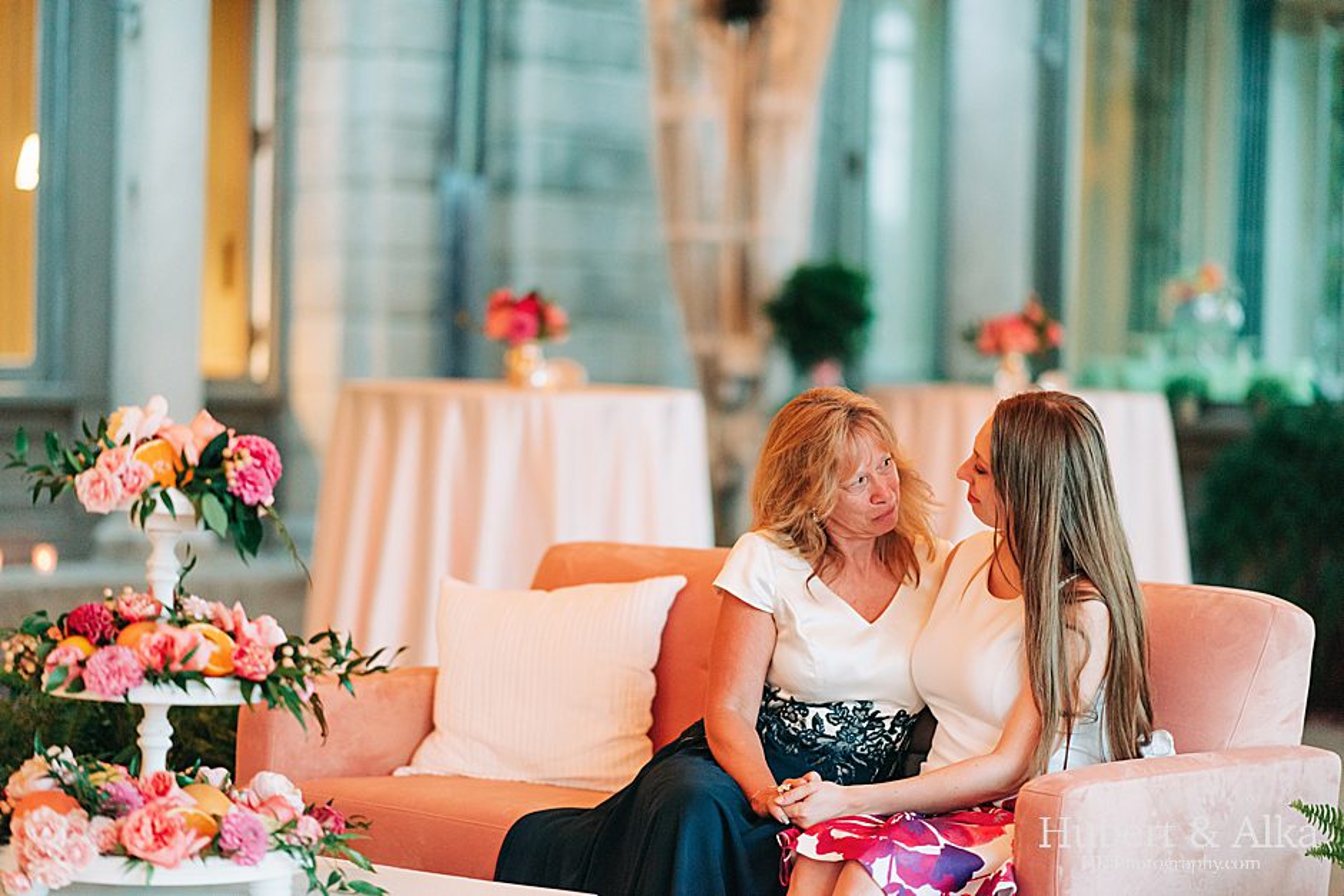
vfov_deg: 13.0
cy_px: 448
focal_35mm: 105
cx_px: 672
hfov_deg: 19.5
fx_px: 3920
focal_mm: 105
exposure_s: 1/125
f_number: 1.4
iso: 800
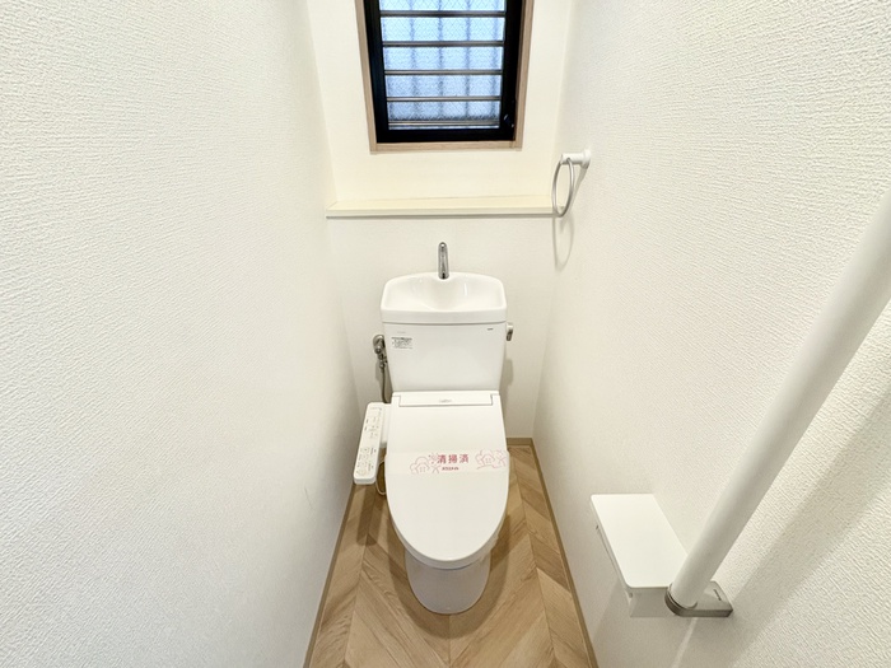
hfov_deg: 102.1
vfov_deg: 85.7
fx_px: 360
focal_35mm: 14
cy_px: 334
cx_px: 446
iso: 200
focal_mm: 2.22
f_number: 2.2
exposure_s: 1/60
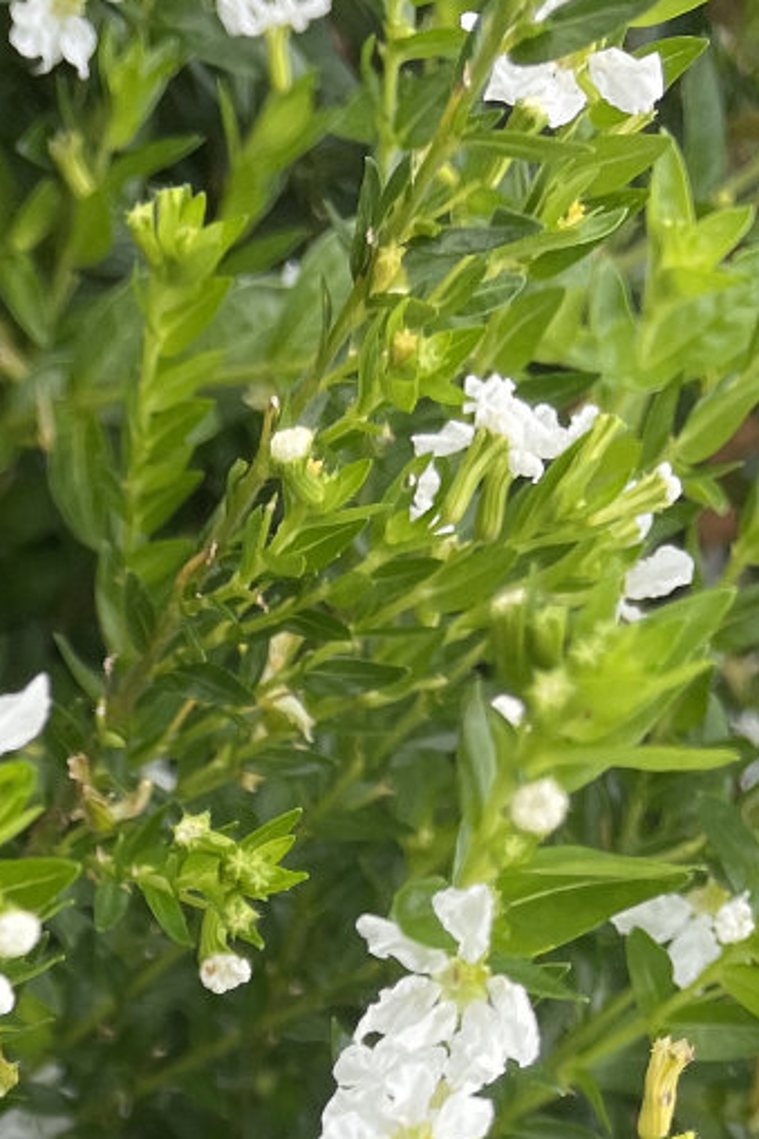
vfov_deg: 20.5
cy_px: 1703
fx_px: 2690
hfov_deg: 15.3
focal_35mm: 85
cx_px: -213
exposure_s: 1/500
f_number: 1.6
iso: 32
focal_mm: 4.2
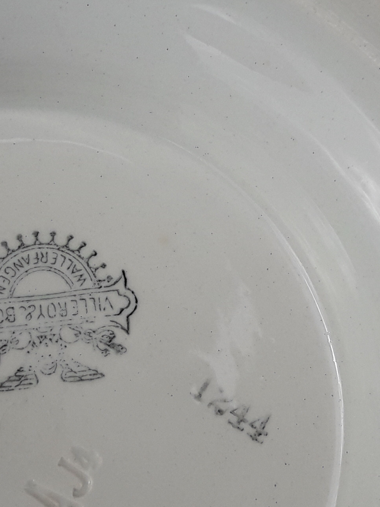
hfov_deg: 32.0
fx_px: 659
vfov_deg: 42.0
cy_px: 224
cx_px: 137
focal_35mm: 45
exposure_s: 1/1364
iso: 40
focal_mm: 3.7
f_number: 1.9
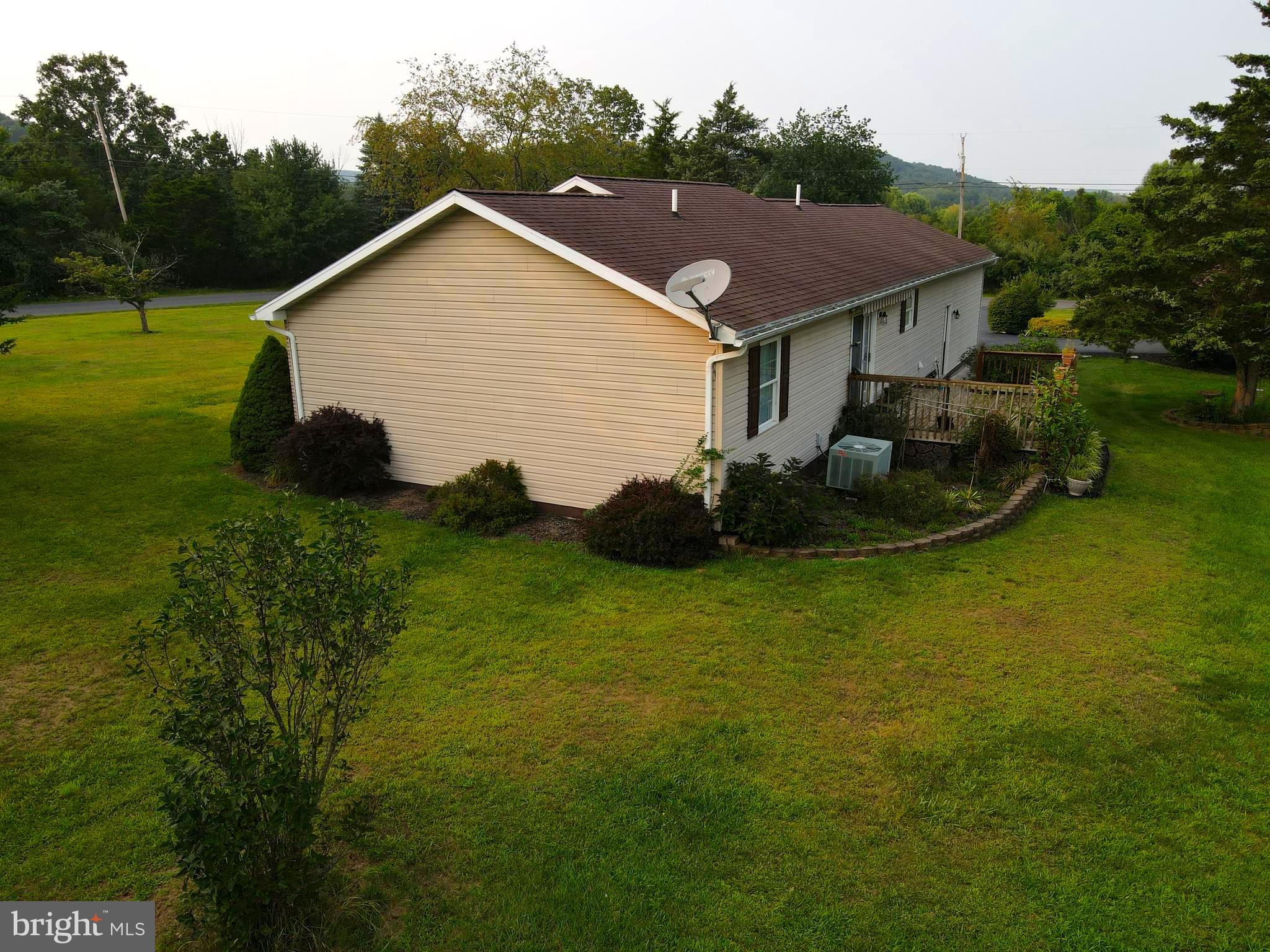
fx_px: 881
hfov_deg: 71.6
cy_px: 476
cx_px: 635
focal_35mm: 24
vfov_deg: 56.8
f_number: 2.8
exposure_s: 1/240
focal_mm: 4.5
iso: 100
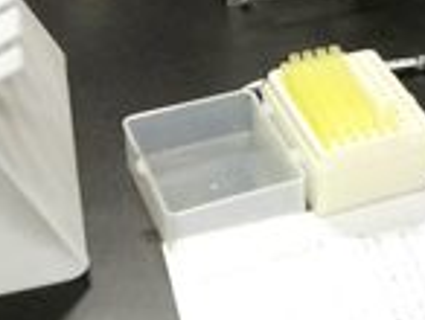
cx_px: 571
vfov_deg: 11.6
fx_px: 1513
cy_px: -154
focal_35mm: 123
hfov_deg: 15.2
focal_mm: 3.95
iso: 498
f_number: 1.8
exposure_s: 1/50
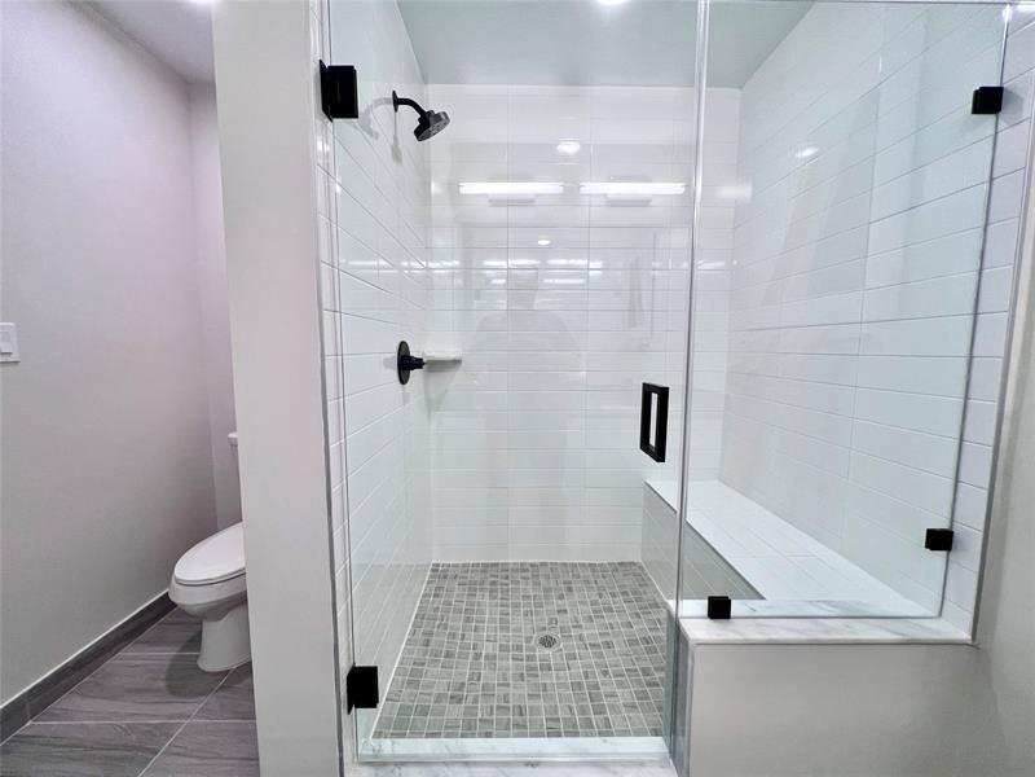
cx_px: 518
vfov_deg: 89.9
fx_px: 389
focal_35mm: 13
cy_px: 388
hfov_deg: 106.2
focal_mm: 1.57
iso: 80
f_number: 1.8
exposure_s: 1/120
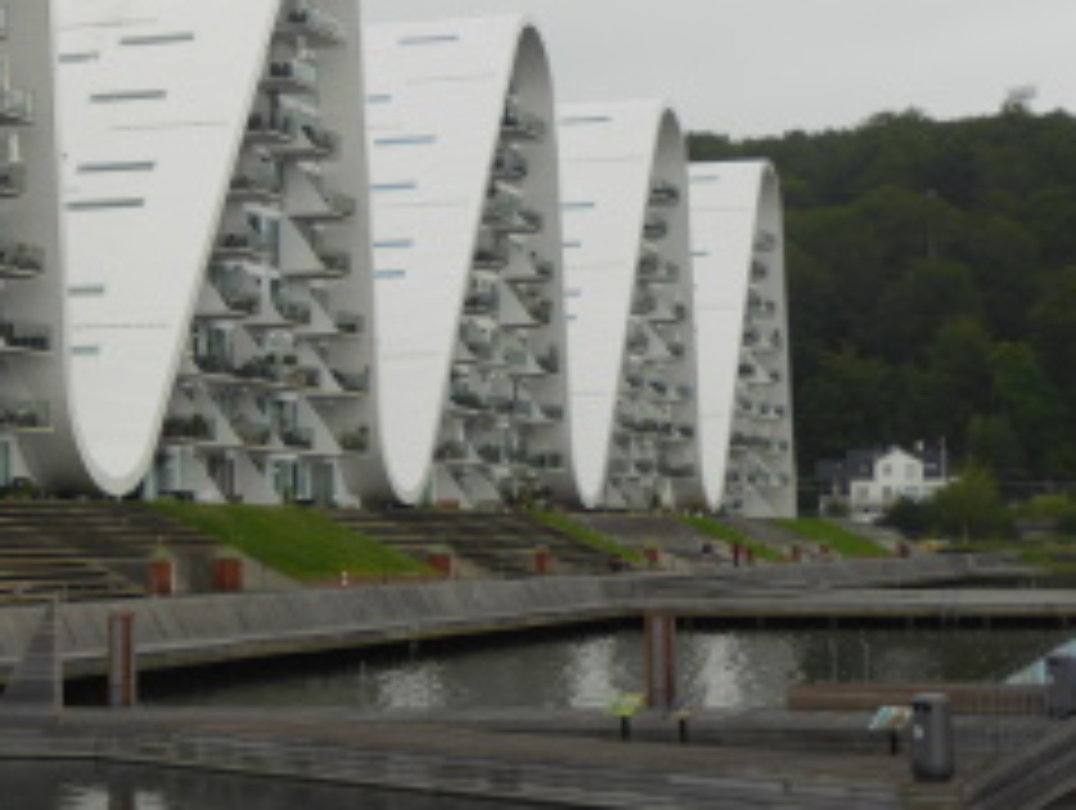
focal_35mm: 94
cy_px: 189
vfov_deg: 15.7
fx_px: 2926
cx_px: 162
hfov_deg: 20.5
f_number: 4.1
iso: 80
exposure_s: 1/160
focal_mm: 9
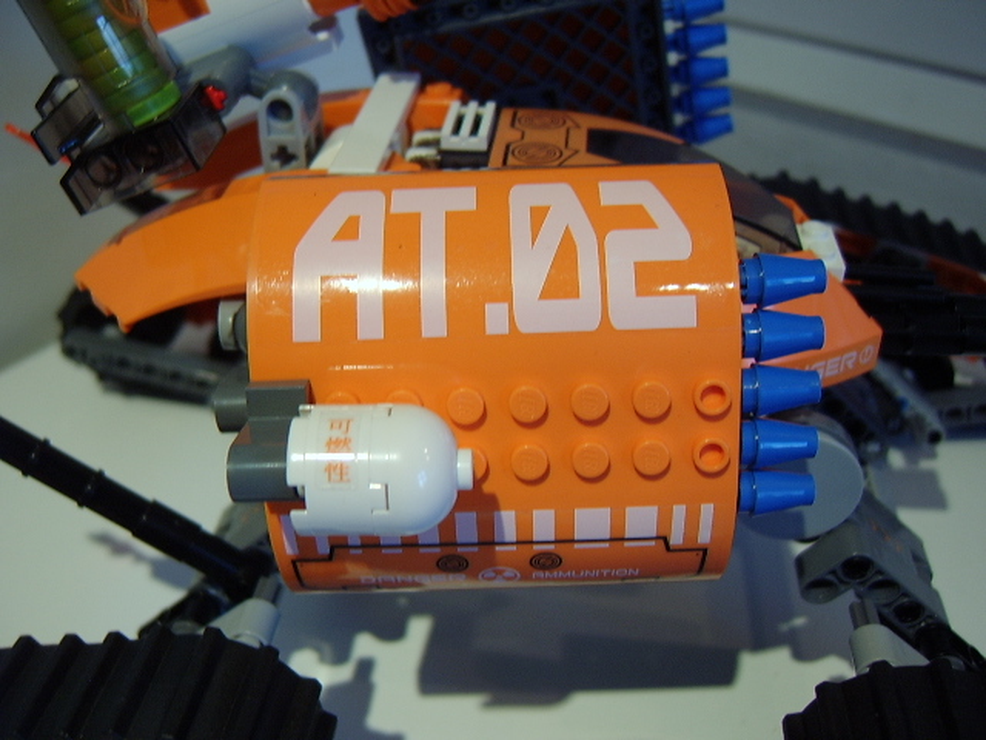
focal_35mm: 31
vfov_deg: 45.4
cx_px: 493
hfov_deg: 58.4
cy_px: 370
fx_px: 883
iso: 100
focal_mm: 8.13
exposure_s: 1/27
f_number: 2.7
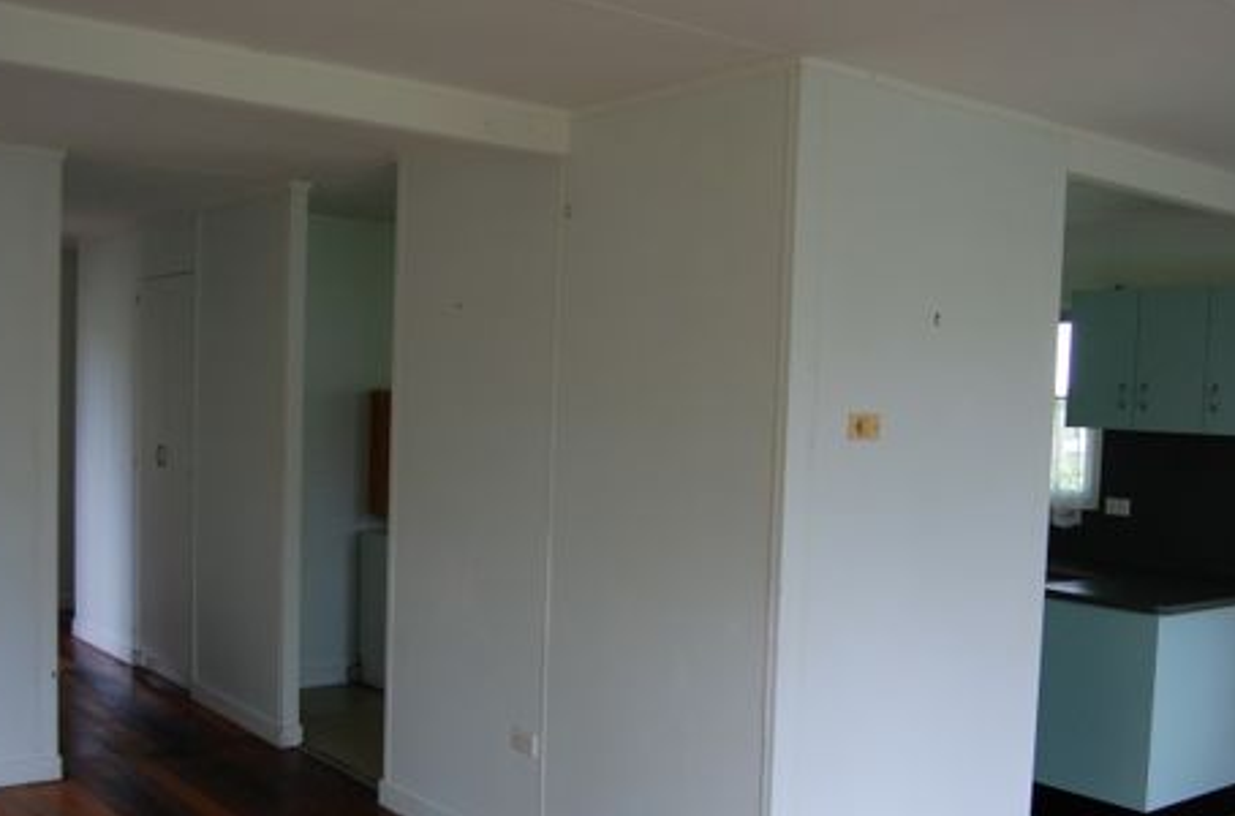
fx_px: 1368
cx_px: 666
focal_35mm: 40
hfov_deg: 48.5
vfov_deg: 33.1
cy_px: 487
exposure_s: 1/80
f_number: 4.5
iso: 400
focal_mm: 22
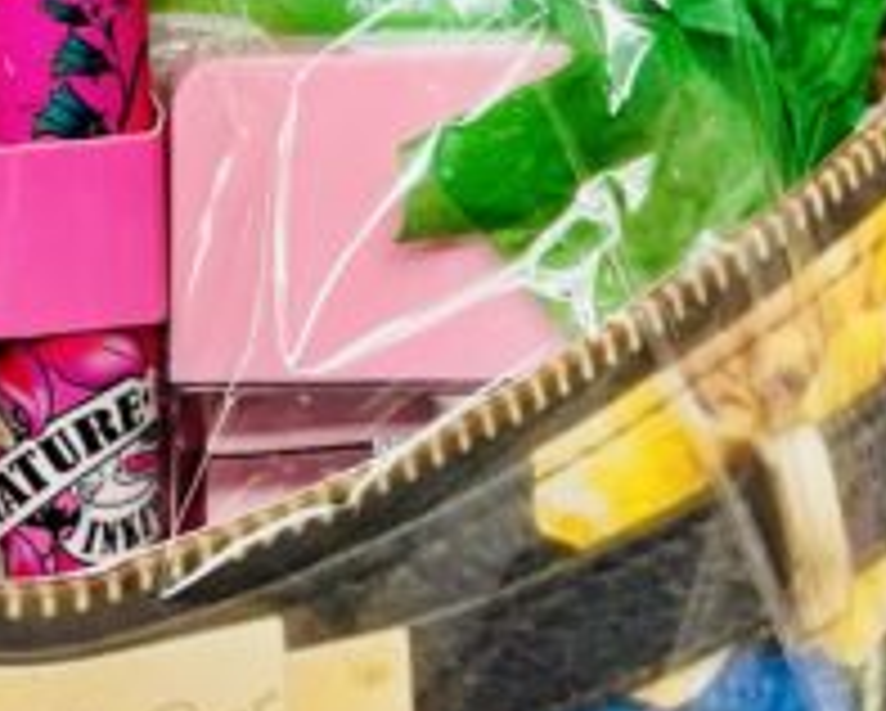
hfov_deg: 18.3
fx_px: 2704
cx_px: 85
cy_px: 14
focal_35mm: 103
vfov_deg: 14.7
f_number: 1.5
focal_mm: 5.7
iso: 80
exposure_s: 1/120
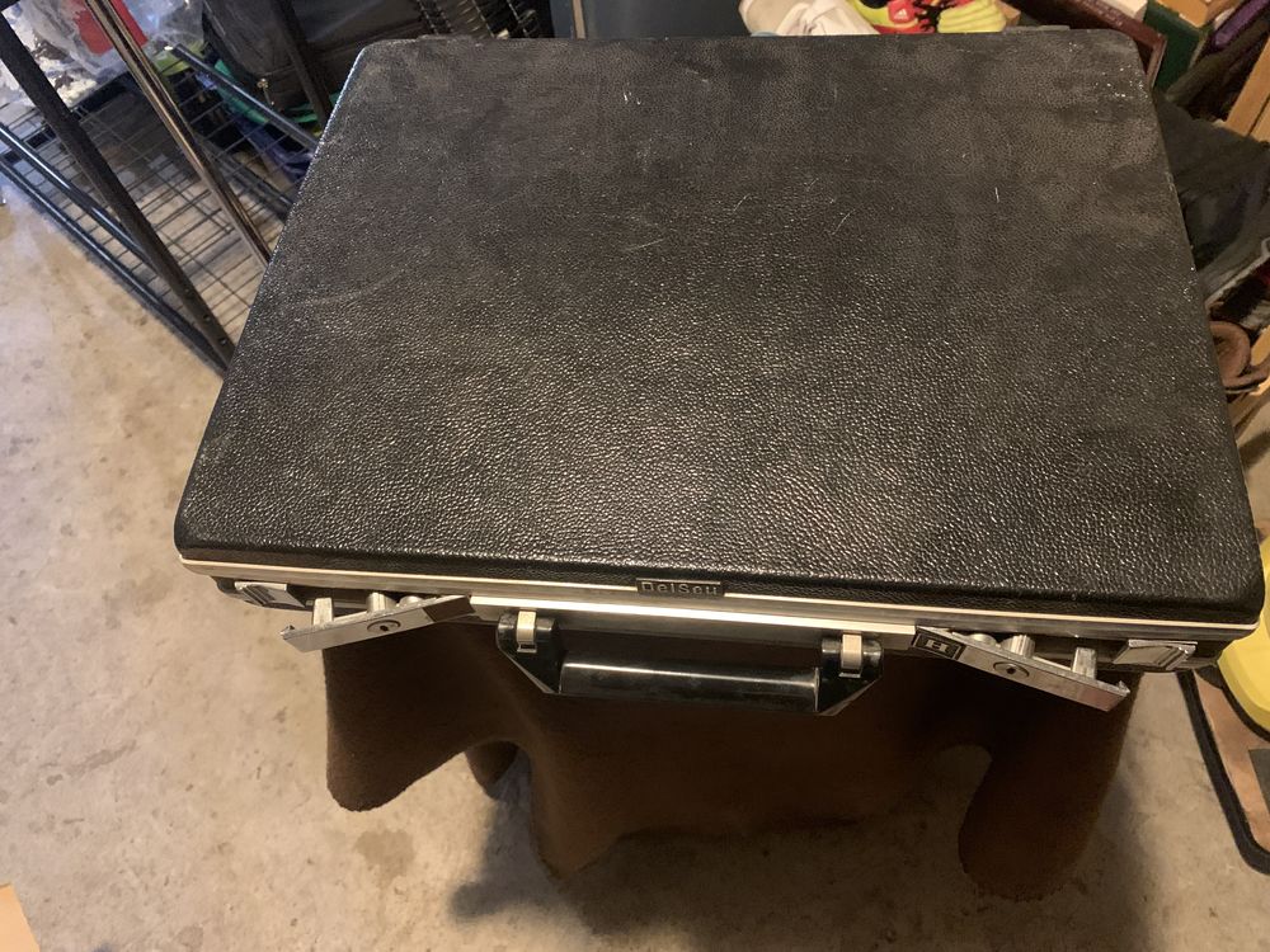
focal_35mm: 26
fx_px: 954
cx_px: 635
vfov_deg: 53.1
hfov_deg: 67.3
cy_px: 476
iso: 800
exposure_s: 1/30
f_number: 1.8
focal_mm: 4.25
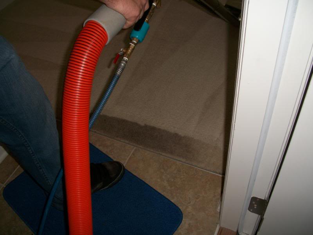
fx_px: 316
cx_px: 156
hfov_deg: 52.6
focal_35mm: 35
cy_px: 118
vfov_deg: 40.7
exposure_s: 1/60
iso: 80
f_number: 3.1
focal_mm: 6.3
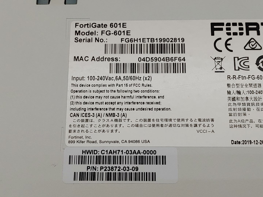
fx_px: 509
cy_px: 98
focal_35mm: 67
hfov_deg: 29.0
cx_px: 132
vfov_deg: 21.9
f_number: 1.8
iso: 50
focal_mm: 4.36
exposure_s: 1/208
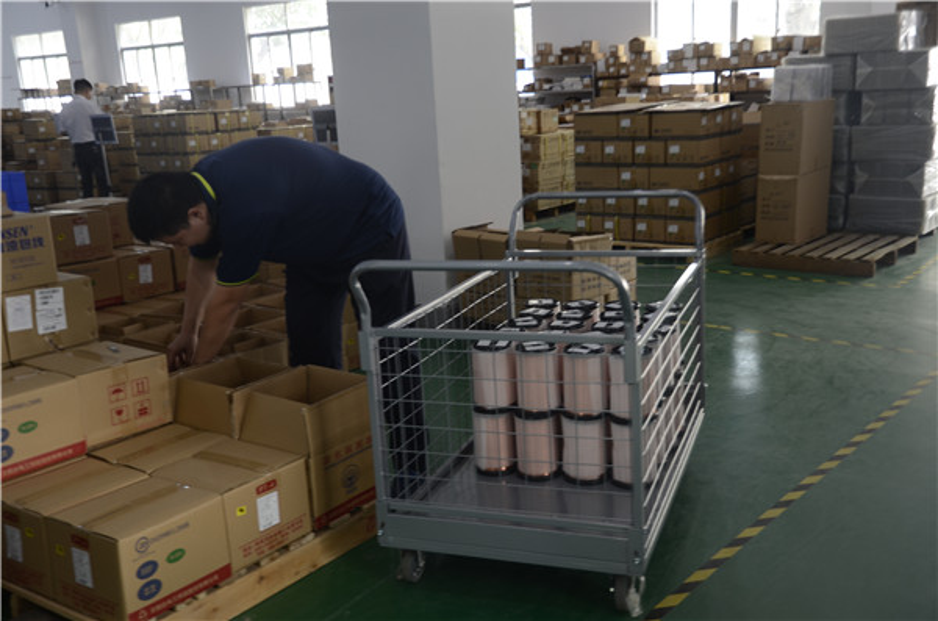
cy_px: 310
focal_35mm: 38
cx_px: 469
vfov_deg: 35.3
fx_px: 975
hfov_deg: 51.4
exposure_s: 1/13
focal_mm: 25
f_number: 3.5
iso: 200
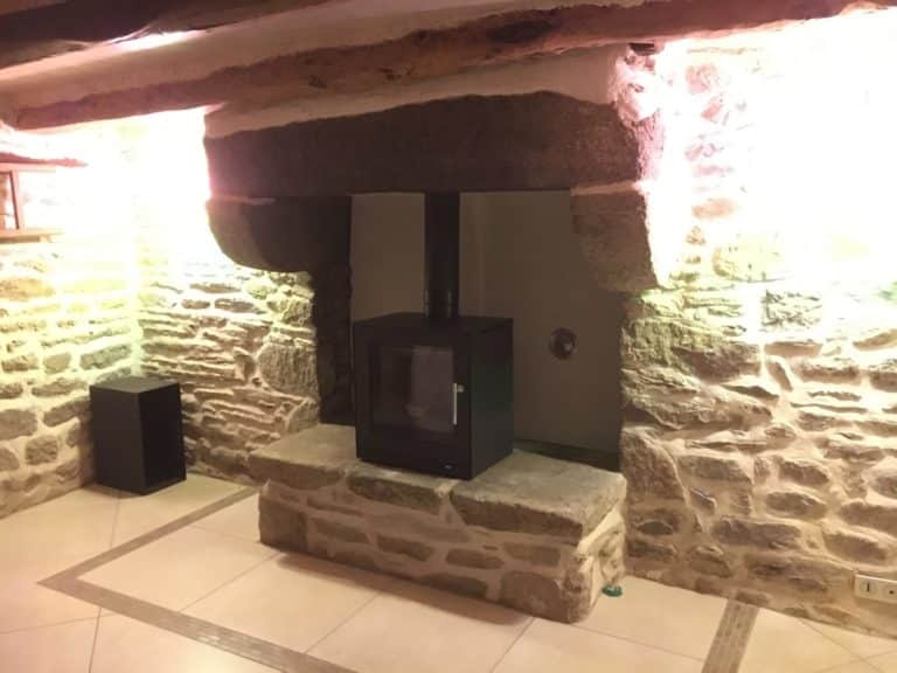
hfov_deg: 61.7
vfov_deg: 48.2
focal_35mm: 29
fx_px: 751
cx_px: 448
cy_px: 336
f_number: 2.2
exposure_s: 1/17
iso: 1250
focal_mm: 4.15
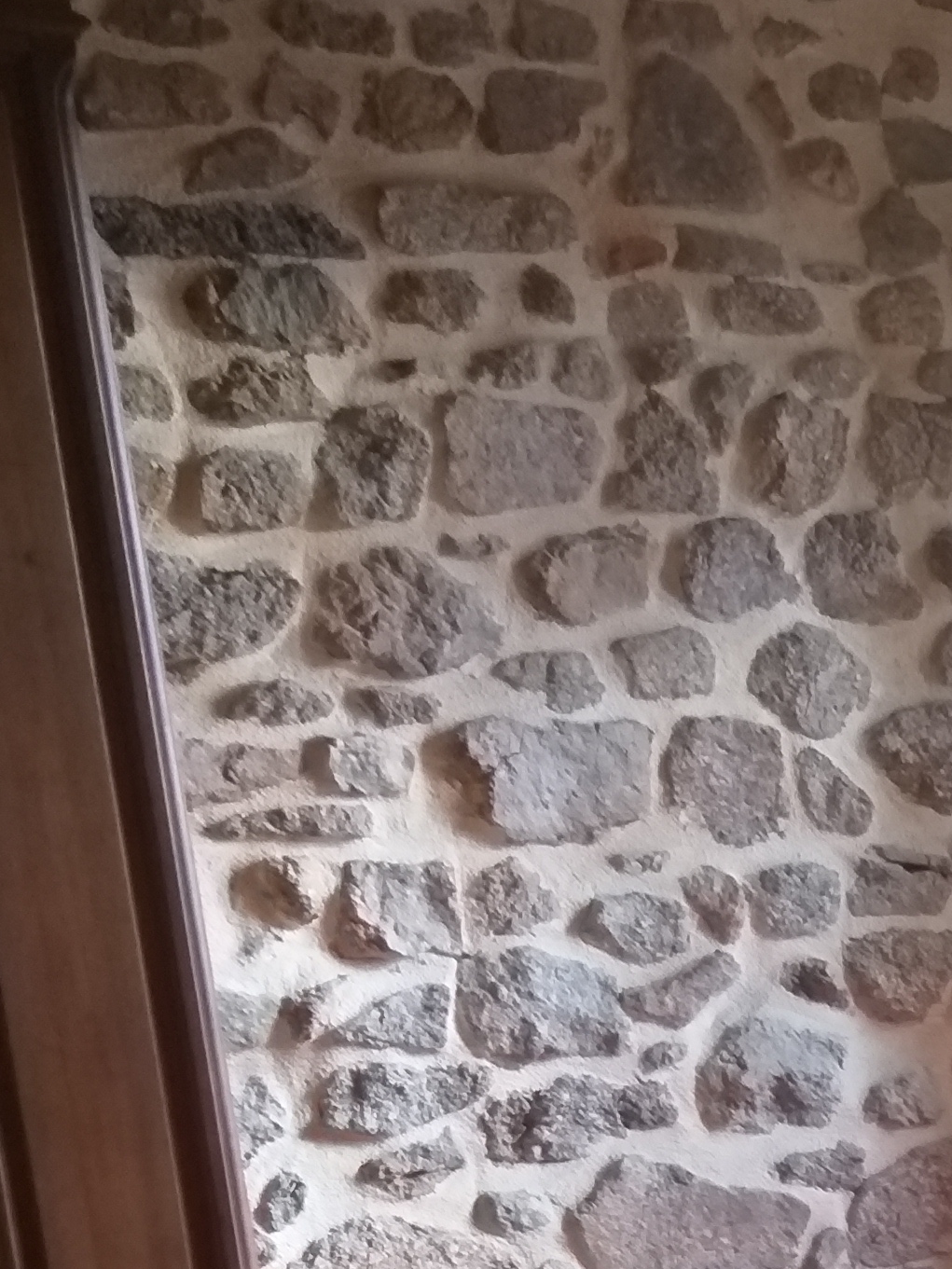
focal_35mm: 88
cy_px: 1632
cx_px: 1544
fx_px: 3226
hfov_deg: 15.2
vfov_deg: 20.4
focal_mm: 3.93
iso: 160
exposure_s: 1/33
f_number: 1.7
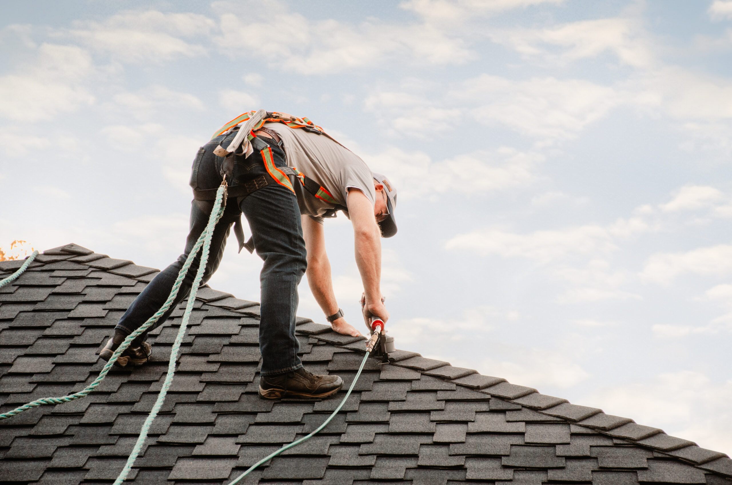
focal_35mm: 142
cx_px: 366
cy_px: 242
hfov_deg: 14.4
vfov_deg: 9.6
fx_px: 2892
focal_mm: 95
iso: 1000
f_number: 5.6
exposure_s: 1/200
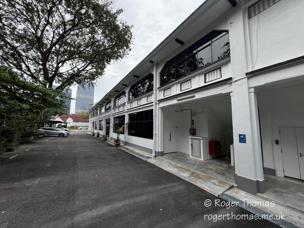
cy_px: 114
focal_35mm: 13
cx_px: 152
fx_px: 114
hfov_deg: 106.2
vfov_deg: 89.9
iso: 32
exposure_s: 1/461
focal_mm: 1.57
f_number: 1.8
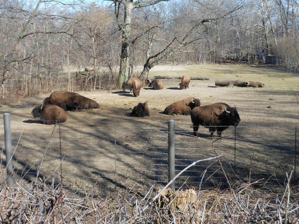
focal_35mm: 54
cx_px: 150
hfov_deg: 35.5
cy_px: 112
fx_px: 466
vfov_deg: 27.0
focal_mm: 9.6
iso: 80
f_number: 4.9
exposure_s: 1/200
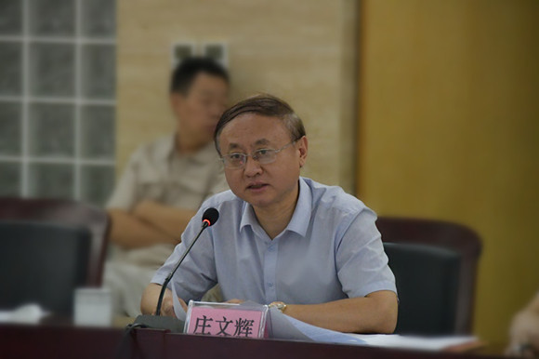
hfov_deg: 10.2
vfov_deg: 6.8
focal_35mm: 202
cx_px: 270
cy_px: 180
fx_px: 3023
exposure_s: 1/250
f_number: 5.6
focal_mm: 135
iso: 10000
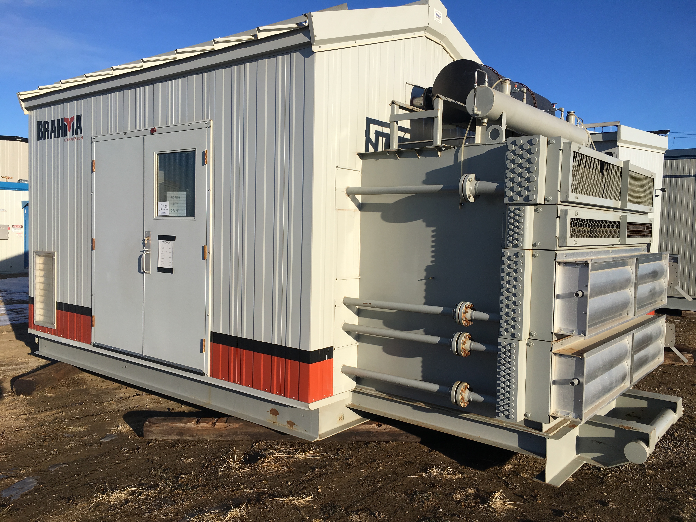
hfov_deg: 61.7
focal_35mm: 29
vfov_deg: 48.2
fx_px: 583
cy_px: 261
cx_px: 348
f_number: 2.2
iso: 25
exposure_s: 1/1972
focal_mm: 4.15
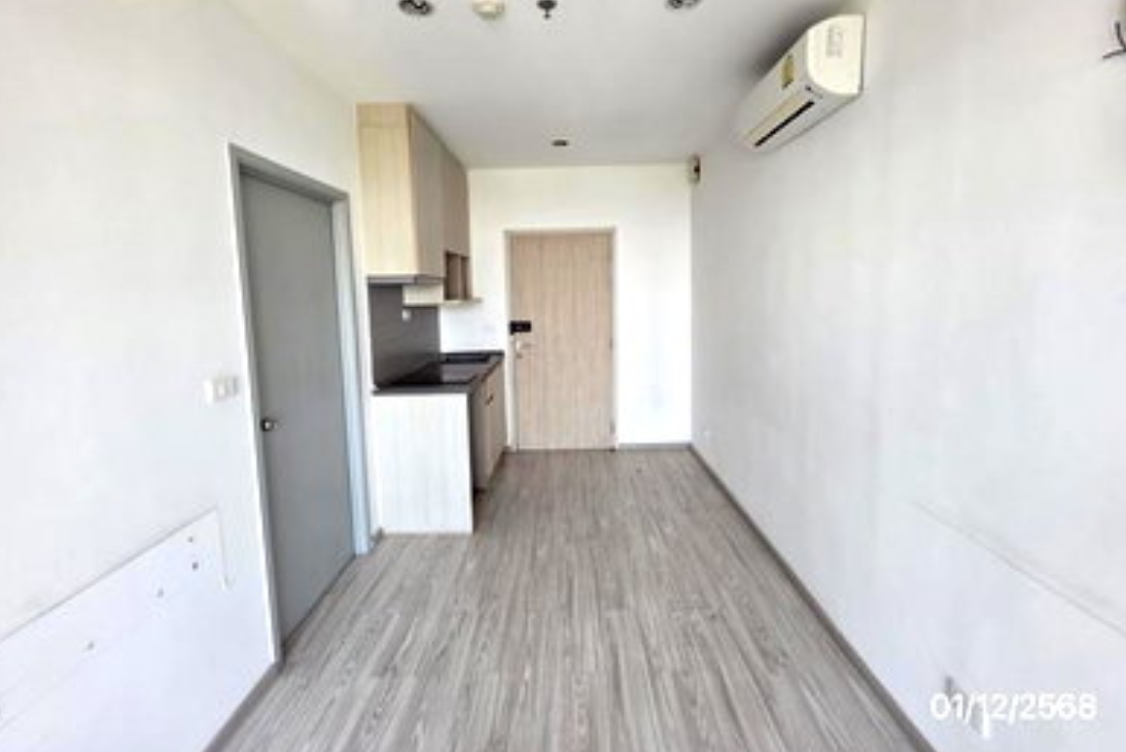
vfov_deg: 81.0
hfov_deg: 104.2
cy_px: 332
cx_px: 566
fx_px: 438
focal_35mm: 14
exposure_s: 1/100
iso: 160
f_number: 1.9
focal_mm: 2.2
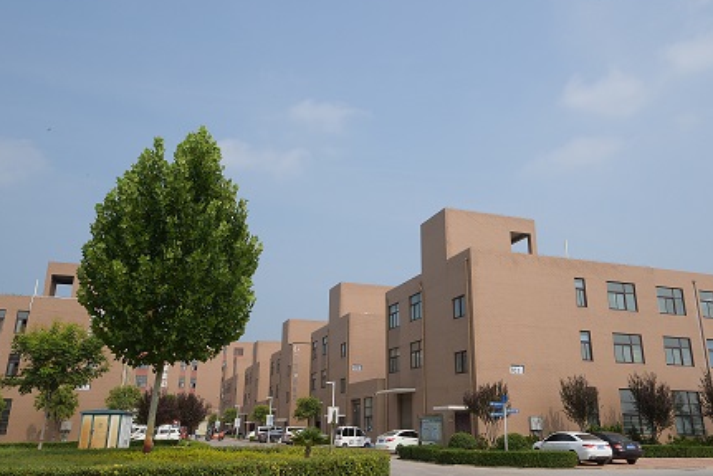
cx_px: 372
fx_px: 634
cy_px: 229
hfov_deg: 58.7
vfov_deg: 41.2
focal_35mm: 32
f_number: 20
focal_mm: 30
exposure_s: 1/160
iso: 250
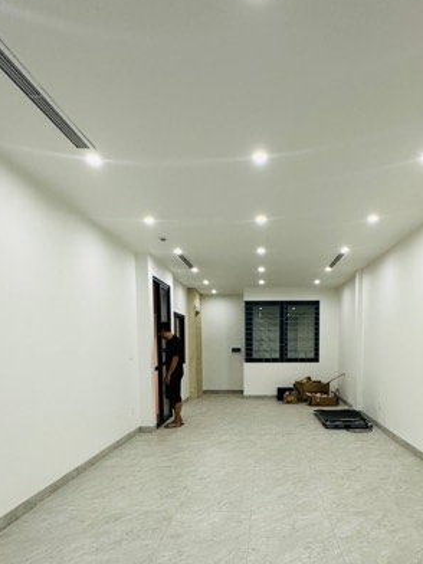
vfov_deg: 67.4
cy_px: 378
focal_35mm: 25
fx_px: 407
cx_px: 260
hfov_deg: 54.4
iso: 200
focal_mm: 2.22
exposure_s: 1/100
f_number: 2.2
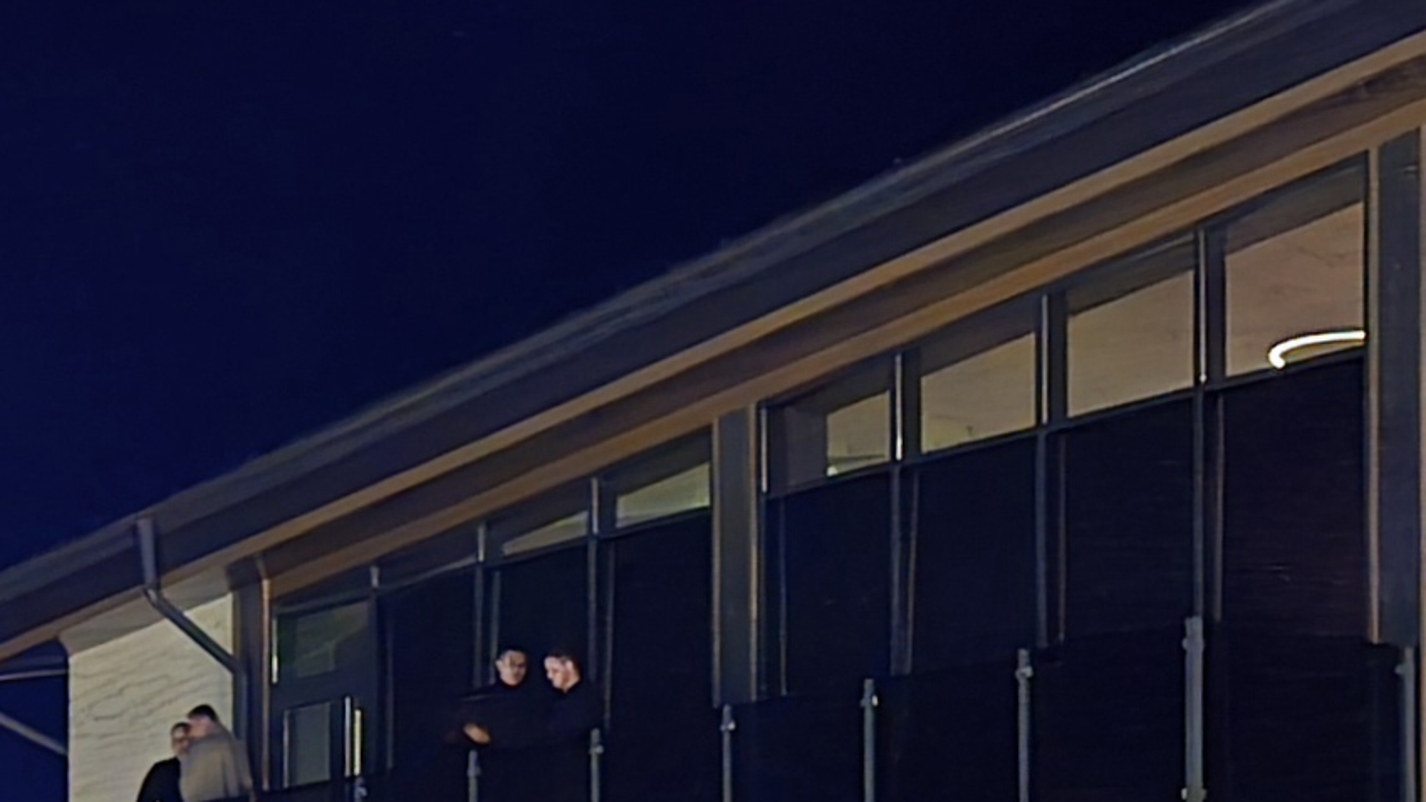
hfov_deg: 18.8
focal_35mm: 113
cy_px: 1158
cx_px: 1080
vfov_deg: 10.4
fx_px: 4272
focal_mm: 5.4
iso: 2500
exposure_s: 1/33
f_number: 1.8
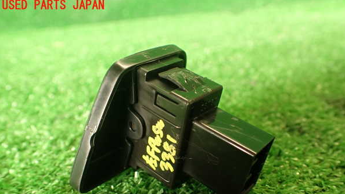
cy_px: 129
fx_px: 302
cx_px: 173
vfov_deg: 35.3
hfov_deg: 59.5
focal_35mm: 33
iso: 250
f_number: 2.3
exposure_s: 1/30
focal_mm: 5.4
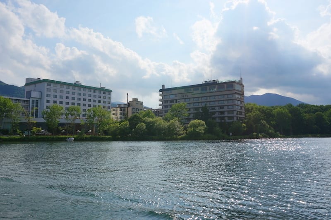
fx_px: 276
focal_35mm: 30
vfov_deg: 43.5
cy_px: 110
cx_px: 166
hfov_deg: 62.0
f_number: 13
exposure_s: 1/320
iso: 100
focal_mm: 20
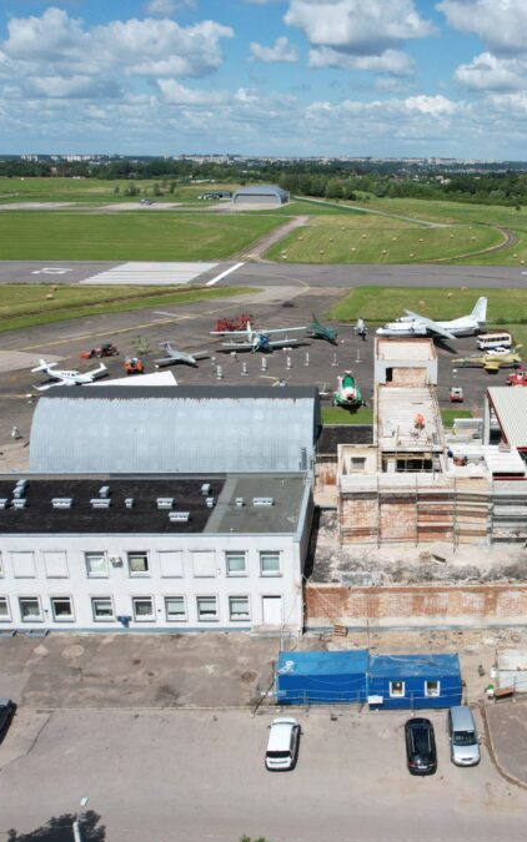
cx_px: 430
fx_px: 781
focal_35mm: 34
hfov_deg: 35.9
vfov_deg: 56.7
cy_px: 425
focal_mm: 8.38
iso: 120
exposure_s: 1/3200
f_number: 2.8
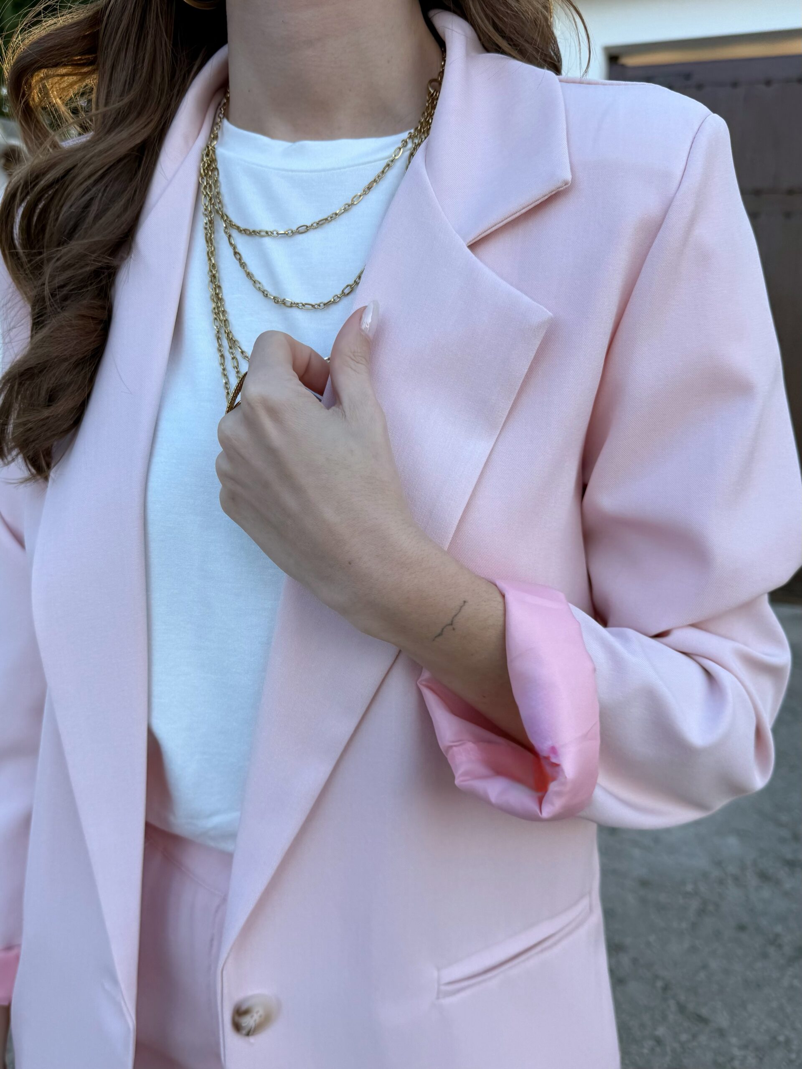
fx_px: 741
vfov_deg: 71.6
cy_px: 534
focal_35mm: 24
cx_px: 401
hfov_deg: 56.8
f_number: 1.78
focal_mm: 6.76
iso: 80
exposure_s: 1/805
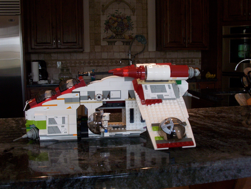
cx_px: 126
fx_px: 283
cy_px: 94
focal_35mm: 39
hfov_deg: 47.8
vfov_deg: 37.0
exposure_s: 1/30
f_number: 4.5
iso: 140
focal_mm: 6
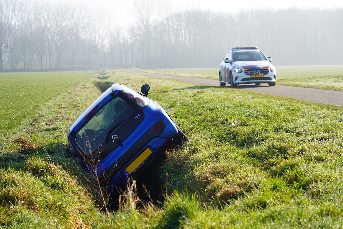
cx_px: 172
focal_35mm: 74
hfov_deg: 27.3
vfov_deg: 18.4
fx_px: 705
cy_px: 114
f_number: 5
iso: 100
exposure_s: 1/320
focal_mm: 74
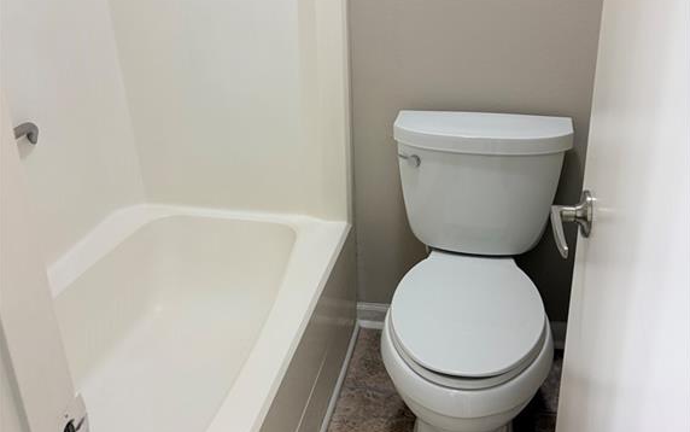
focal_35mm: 37
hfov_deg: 52.7
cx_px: 346
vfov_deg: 34.4
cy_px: 185
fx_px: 696
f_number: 1.6
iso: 125
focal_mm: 5.96
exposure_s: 1/60
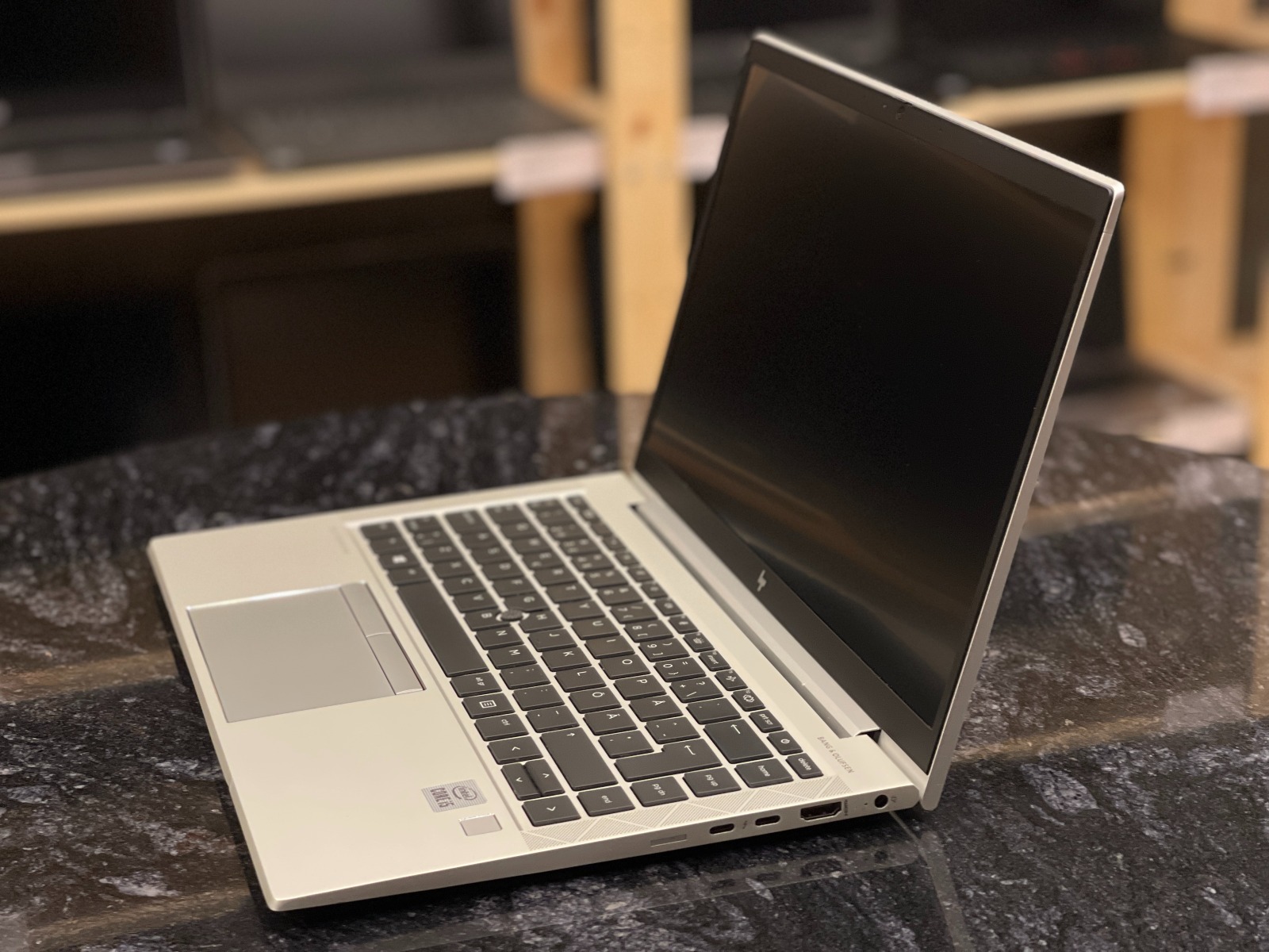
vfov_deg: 22.9
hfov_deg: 30.3
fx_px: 2346
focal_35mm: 64
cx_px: 634
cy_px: 476
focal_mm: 7.5
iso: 250
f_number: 2.2
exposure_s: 1/67
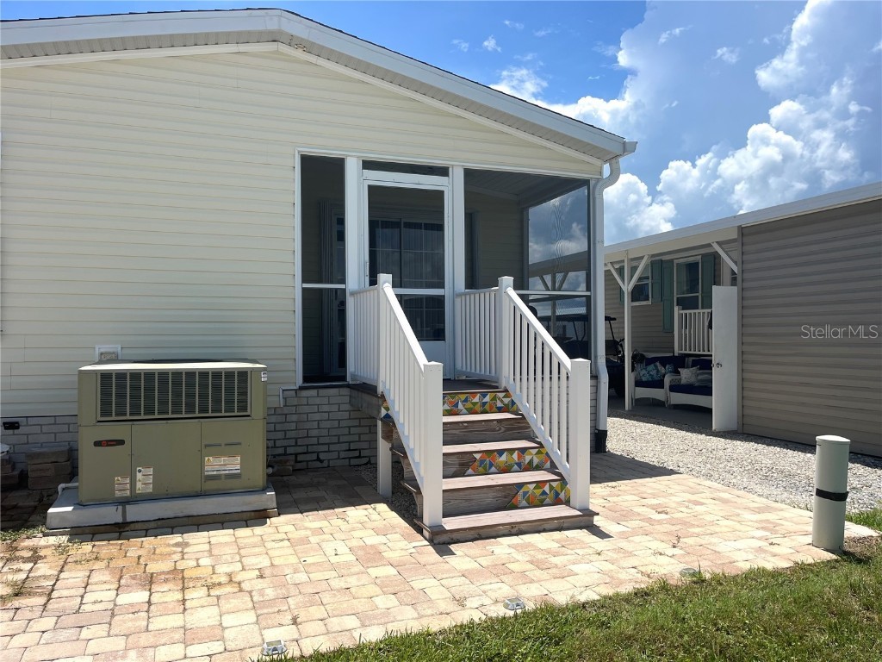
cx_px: 441
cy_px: 331
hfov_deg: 67.3
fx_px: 662
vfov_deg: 53.1
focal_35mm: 26
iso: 50
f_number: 1.6
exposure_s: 1/5319
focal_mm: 5.1
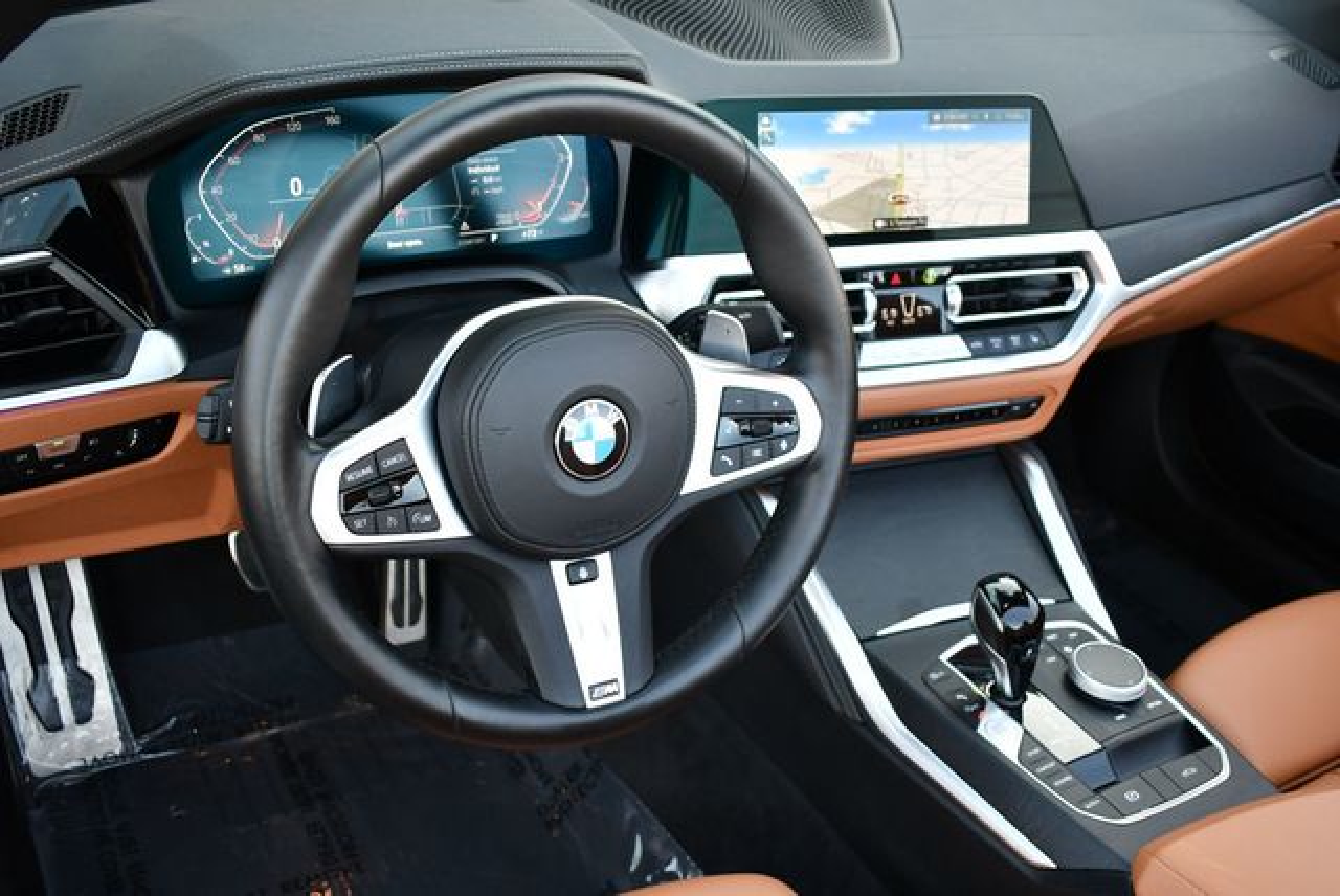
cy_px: 448
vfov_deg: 36.9
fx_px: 1341
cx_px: 670
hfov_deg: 53.1
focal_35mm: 36
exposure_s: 1/250
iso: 560
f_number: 3.5
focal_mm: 18
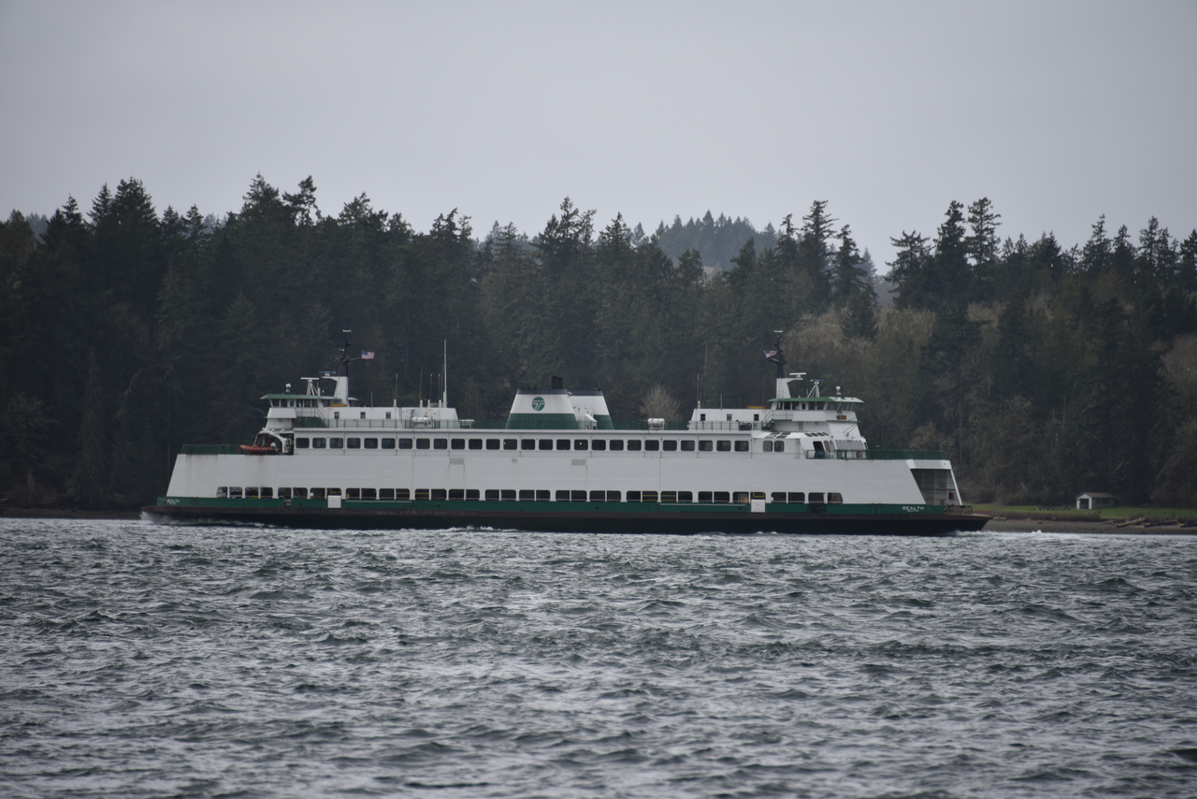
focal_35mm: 250
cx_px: 598
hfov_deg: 8.2
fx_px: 8314
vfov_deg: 5.5
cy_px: 400
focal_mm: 250
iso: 140
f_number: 5.6
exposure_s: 1/500
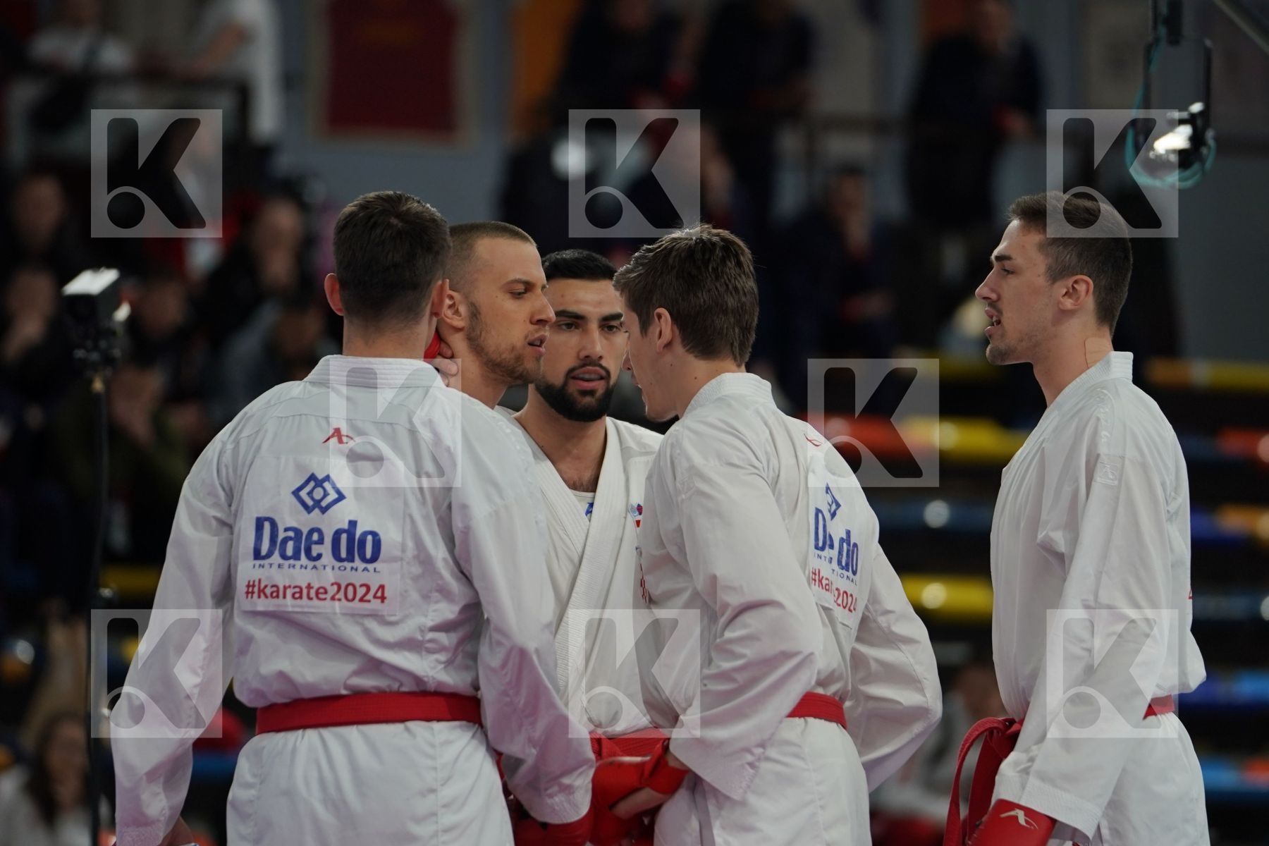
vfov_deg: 4.6
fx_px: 10574
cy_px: 423
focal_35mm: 300
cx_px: 634
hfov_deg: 6.9
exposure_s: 1/500
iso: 640
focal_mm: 200
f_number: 2.8
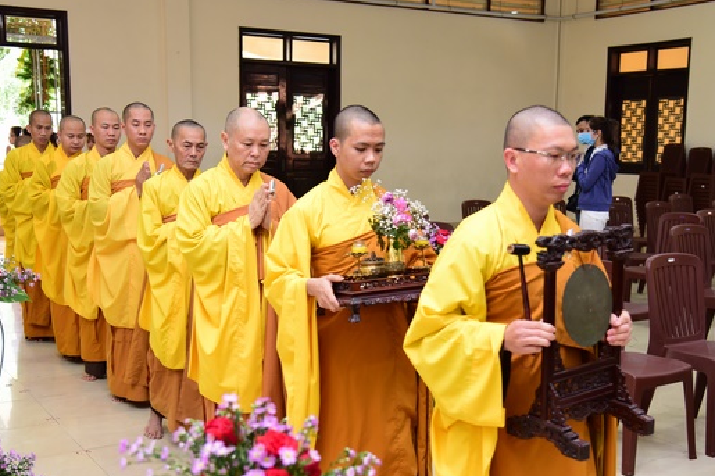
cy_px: 273
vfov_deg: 28.0
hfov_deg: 41.1
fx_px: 953
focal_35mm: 48
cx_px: 378
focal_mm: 38
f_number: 4
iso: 800
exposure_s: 1/50
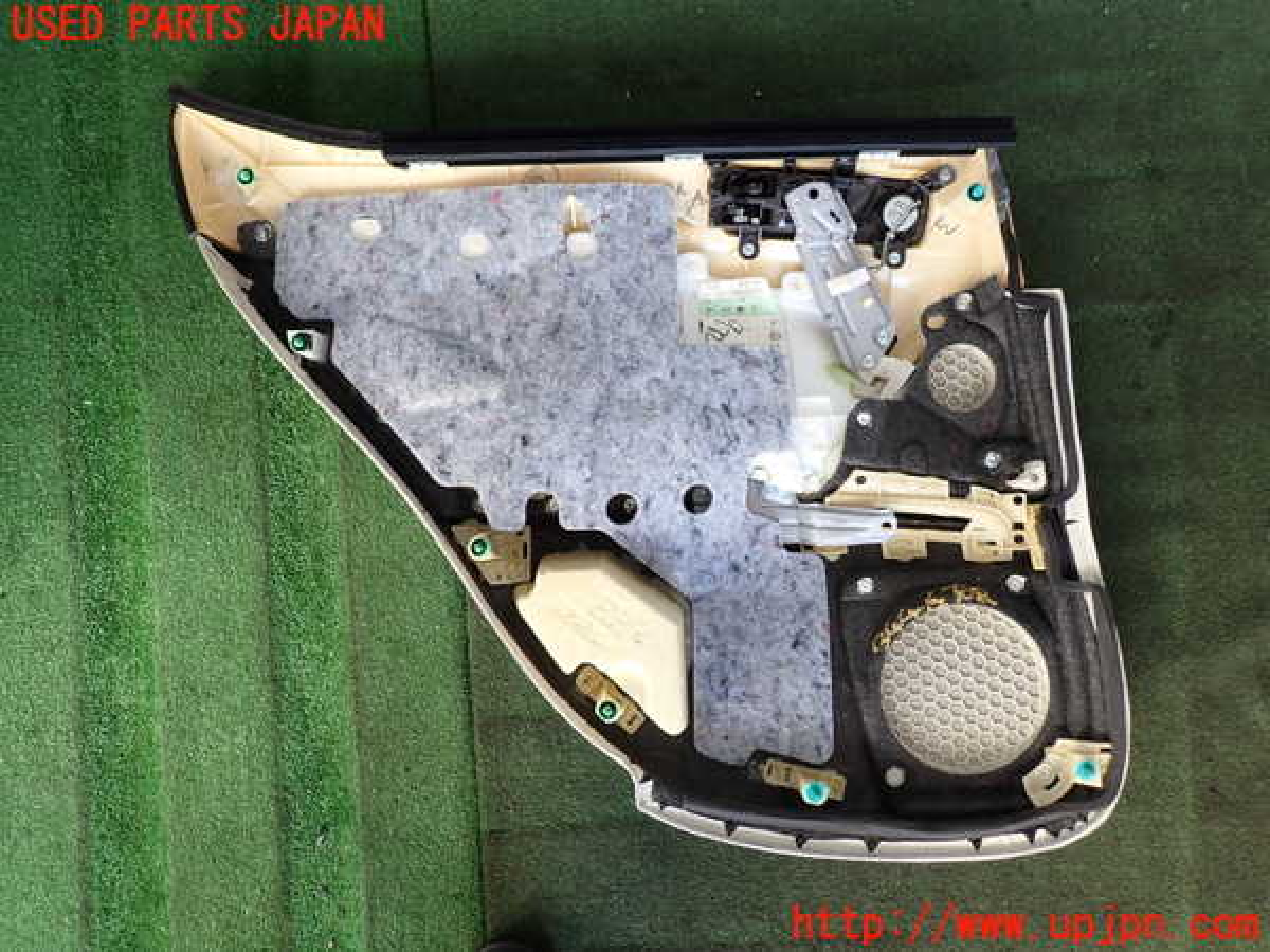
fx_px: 917
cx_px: 635
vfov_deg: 54.9
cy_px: 476
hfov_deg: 69.4
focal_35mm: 25
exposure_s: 1/80
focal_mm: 4.5
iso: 100
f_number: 2.8
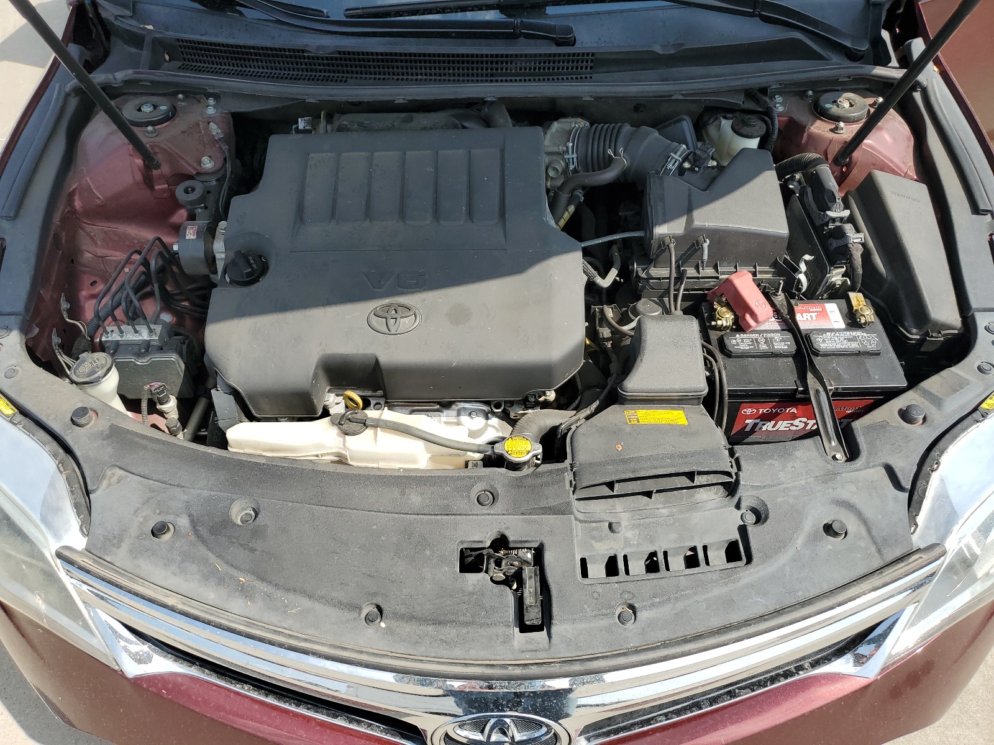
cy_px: 372
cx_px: 497
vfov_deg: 53.1
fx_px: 747
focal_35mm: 26
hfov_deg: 67.3
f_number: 1.5
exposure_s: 1/2000
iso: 50
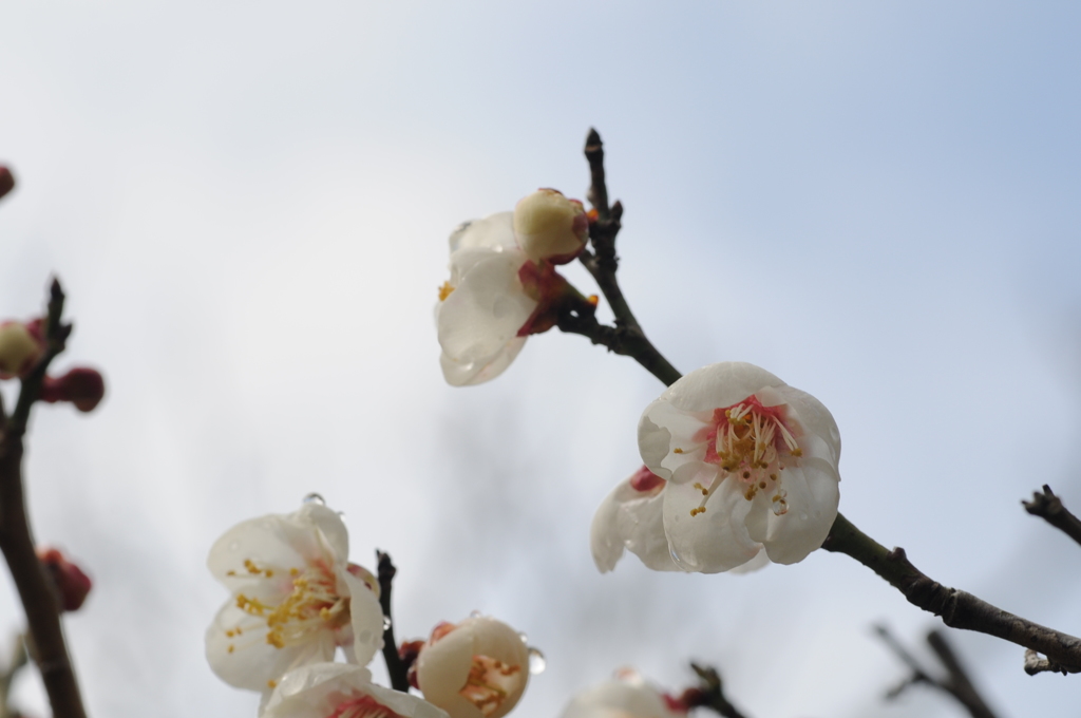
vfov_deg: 10.1
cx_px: 540
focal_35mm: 135
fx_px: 4049
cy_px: 359
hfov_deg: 15.2
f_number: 13
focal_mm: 90
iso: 200
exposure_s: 1/320
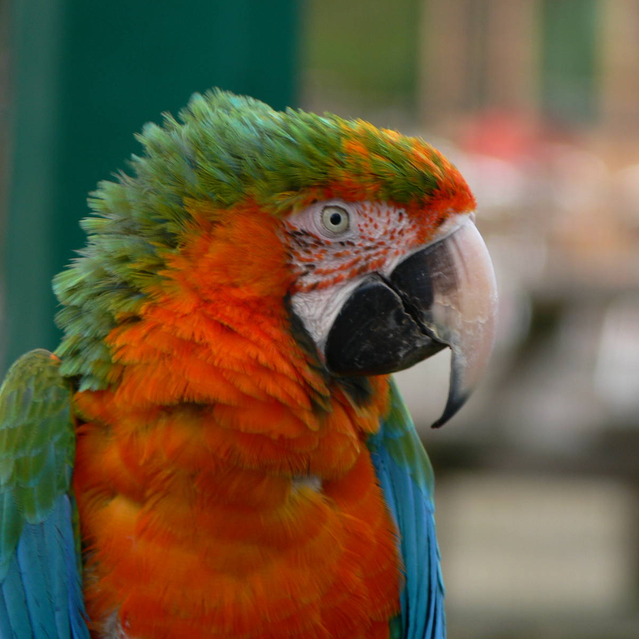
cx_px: 328
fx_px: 10359
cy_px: 320
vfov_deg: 3.5
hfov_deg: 3.5
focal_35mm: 496
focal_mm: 88.8
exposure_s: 1/100
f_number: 4
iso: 80
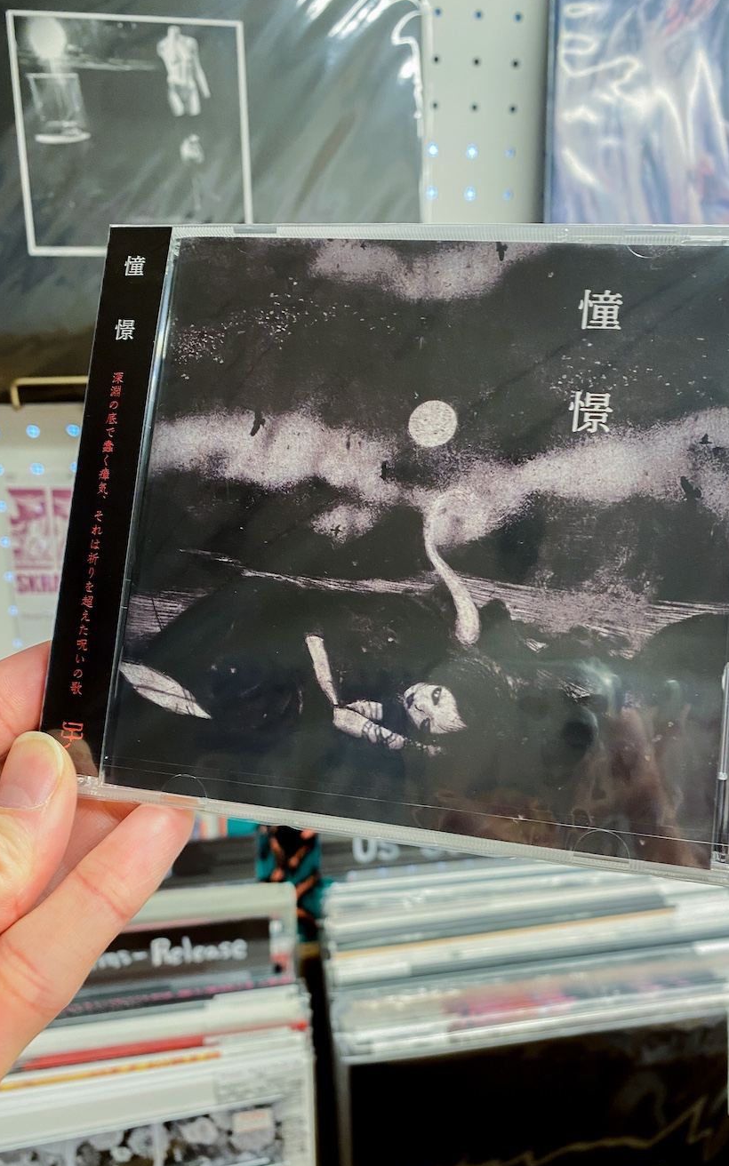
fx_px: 890
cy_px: 586
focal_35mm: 28
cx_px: 399
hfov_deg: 44.5
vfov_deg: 66.5
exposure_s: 1/50
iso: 125
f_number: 1.8
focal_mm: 4.25
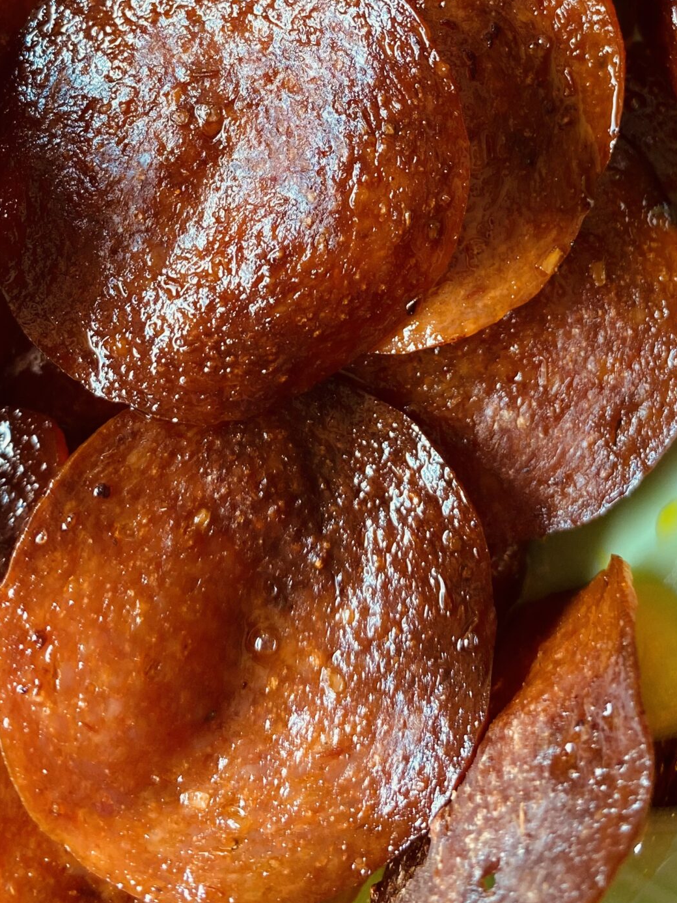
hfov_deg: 30.2
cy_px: 109
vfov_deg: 37.4
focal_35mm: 48
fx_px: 1252
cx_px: 383
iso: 125
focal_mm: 4.25
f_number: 1.8
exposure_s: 1/104
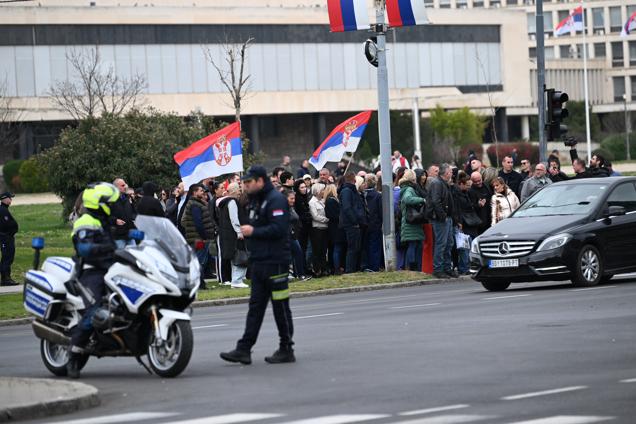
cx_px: 318
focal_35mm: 200
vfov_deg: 6.9
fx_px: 3533
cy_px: 212
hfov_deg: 10.3
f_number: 4
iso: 500
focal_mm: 200
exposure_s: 1/500
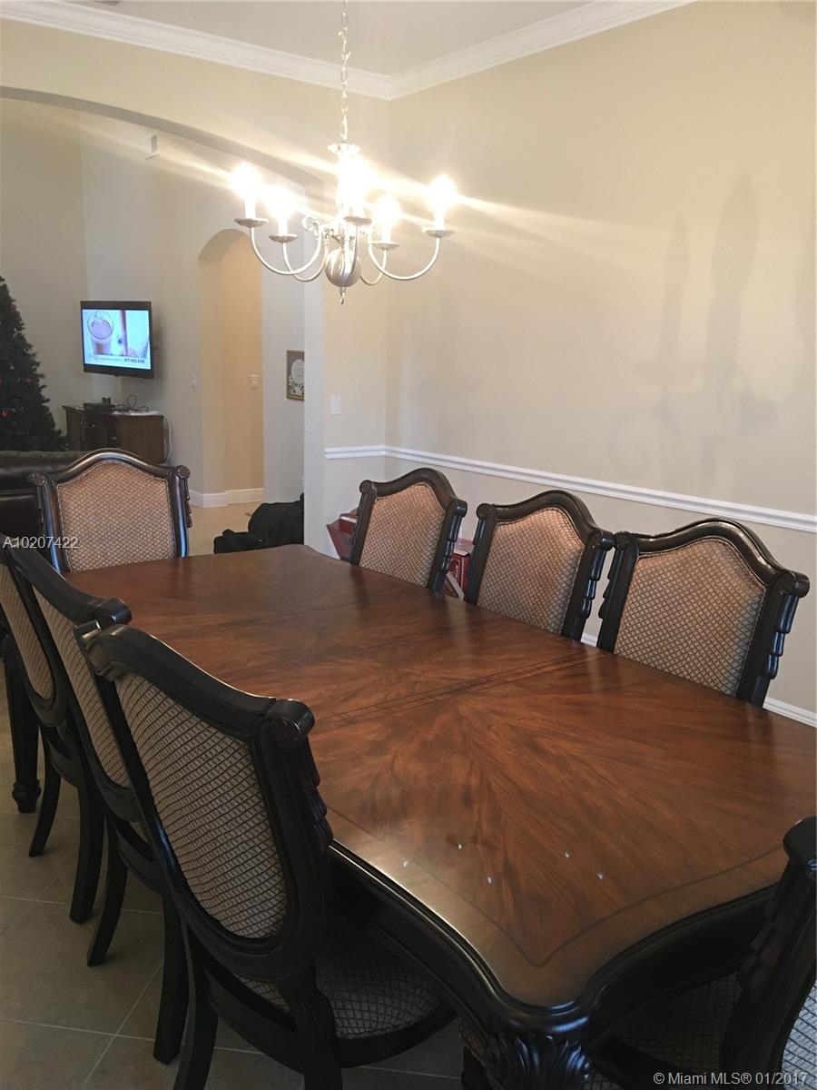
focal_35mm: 29
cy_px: 545
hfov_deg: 48.2
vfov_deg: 61.7
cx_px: 408
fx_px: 913
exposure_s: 1/10
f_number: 2.2
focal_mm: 4.15
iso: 80
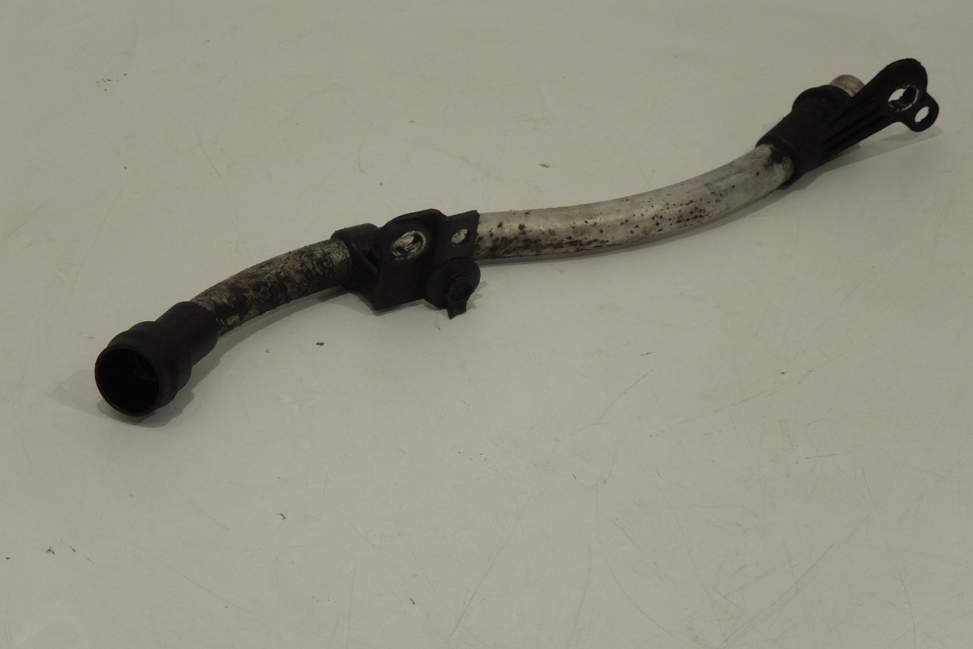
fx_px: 4784
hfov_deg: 11.6
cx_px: 486
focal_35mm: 177
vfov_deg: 7.8
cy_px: 308
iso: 400
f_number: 5
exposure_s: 1/80
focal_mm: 30.6
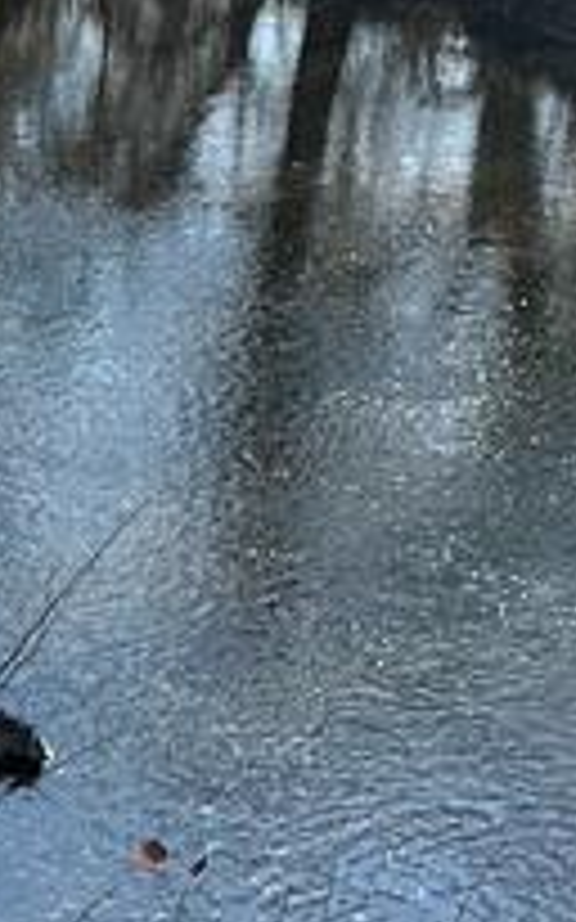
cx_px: -752
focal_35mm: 127
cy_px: 670
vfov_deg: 16.4
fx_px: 3192
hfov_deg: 9.3
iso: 80
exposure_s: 1/1374
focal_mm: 6.86
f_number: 1.78
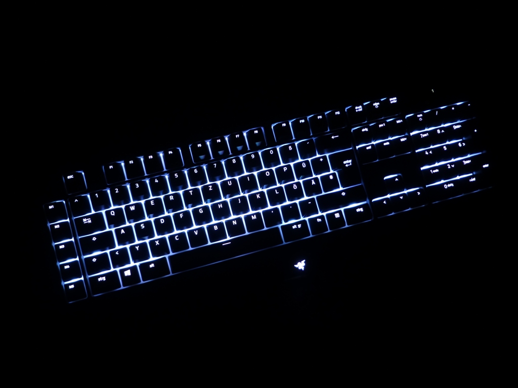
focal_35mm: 24
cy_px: 194
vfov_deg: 56.8
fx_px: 359
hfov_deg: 71.6
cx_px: 259
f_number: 3.3
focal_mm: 4.3
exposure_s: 1/4
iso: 100
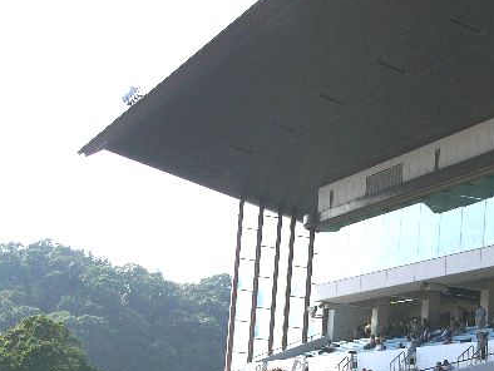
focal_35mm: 86
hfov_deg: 22.7
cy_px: 276
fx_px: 1228
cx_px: 229
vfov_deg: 17.1
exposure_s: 1/1000
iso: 50
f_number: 8
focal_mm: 8.8
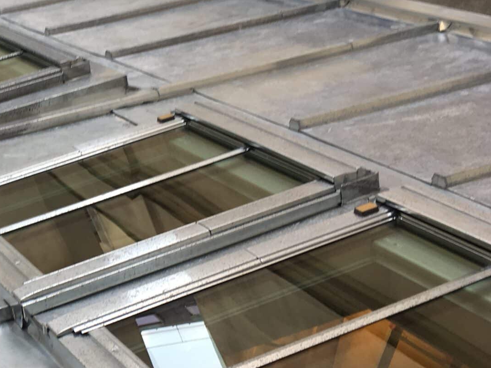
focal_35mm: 69
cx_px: -57
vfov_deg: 21.3
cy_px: 203
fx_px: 979
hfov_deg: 25.9
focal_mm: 4.15
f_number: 2.2
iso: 25
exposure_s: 1/113
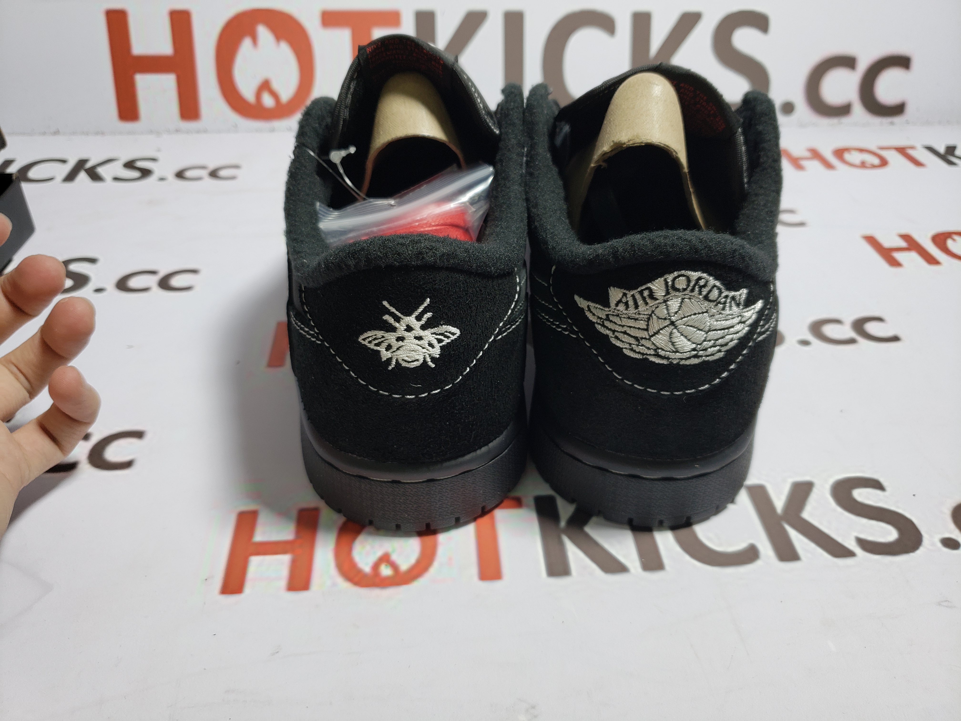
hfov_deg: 67.3
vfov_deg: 53.1
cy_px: 360
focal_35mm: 26
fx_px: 722
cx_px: 480
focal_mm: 4.3
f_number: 1.5
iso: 50
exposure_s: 1/302
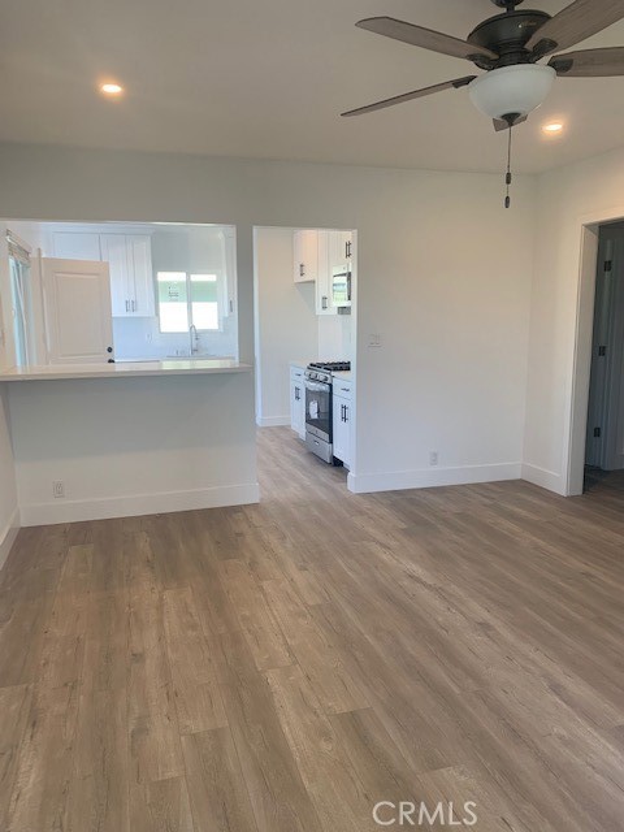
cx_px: 312
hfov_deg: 53.1
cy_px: 416
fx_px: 625
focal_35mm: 26
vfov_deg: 67.3
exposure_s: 1/121
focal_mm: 4.25
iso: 80
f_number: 1.8
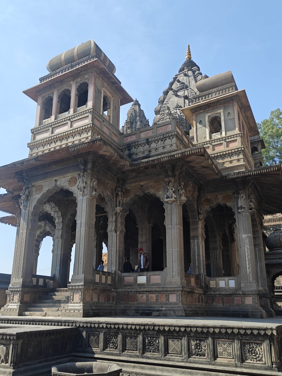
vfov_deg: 61.4
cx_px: 134
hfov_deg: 48.2
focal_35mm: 29
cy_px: 216
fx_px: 315
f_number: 1.8
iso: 64
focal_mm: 5.59
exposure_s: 1/3201
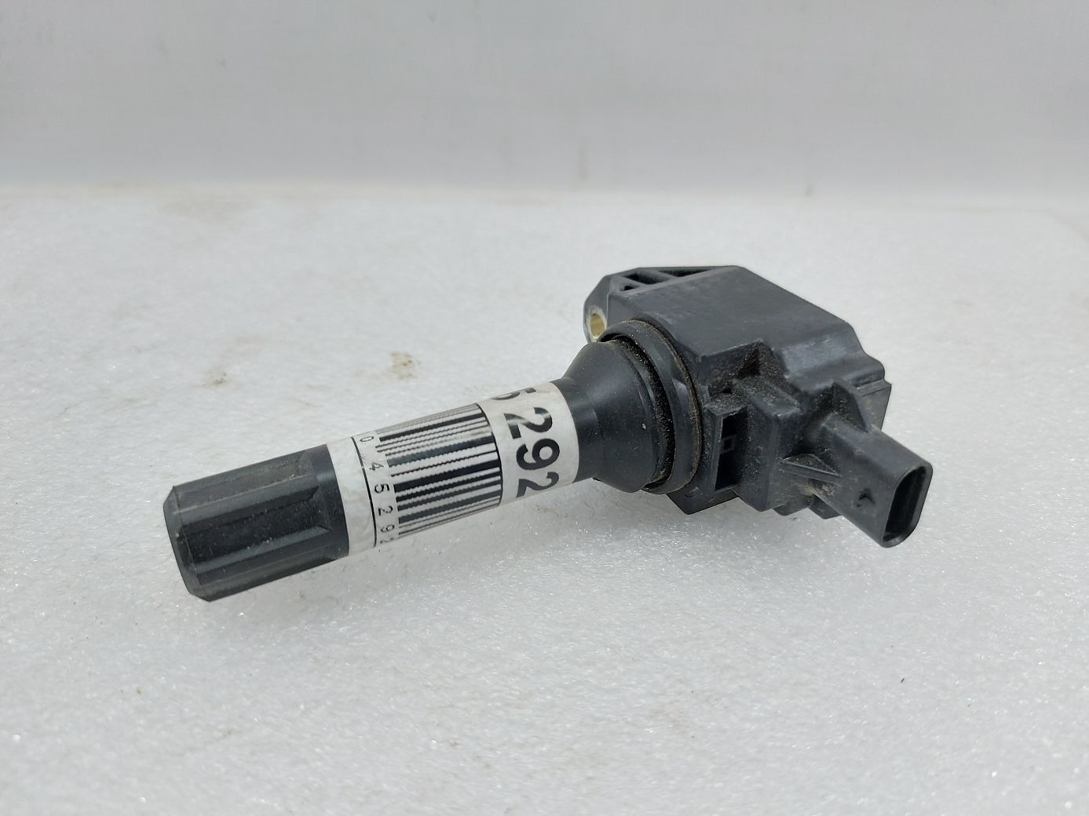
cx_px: 544
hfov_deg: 71.6
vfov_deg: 56.8
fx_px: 755
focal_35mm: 24
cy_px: 408
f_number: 1.8
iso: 80
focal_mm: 5.23
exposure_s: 1/50
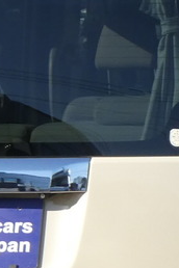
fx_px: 3796
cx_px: 203
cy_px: 50
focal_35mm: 509
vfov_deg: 4.0
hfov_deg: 2.7
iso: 80
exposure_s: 1/320
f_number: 4.7
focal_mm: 14.1
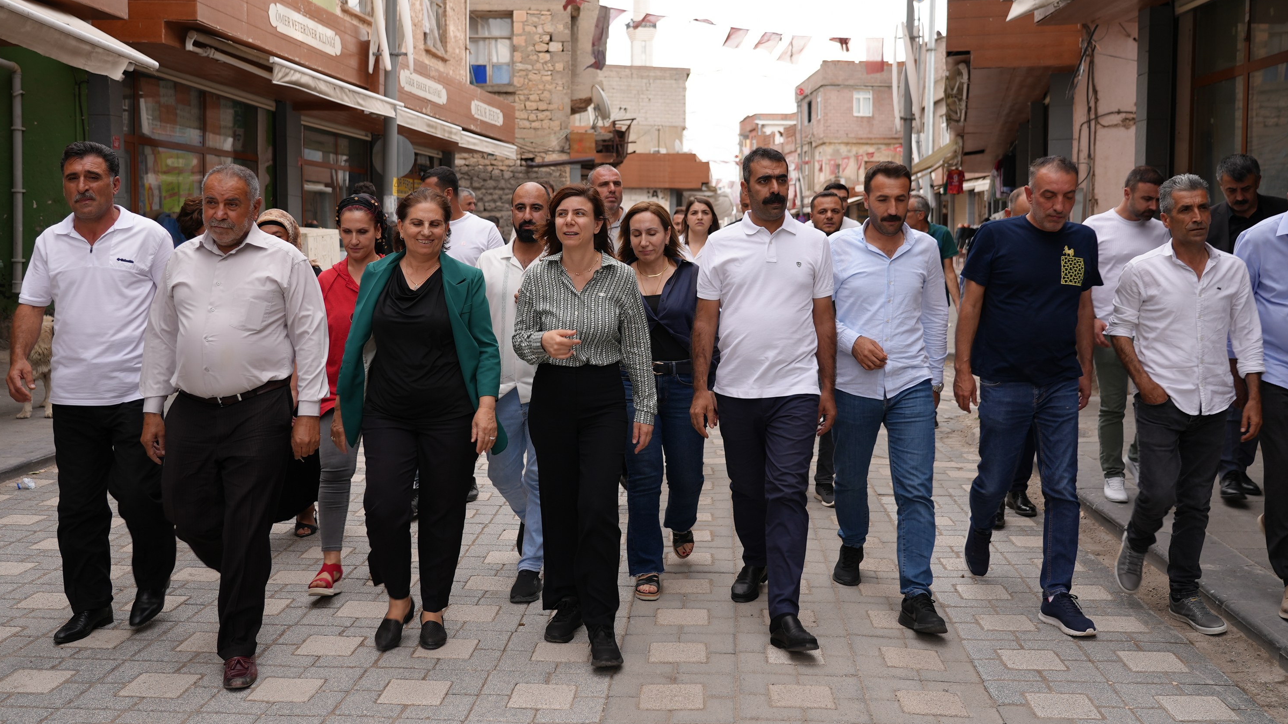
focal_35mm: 35
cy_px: 304
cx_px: 642
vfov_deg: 33.6
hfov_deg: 56.6
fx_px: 1195
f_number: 4
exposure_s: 1/160
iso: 100
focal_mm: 33
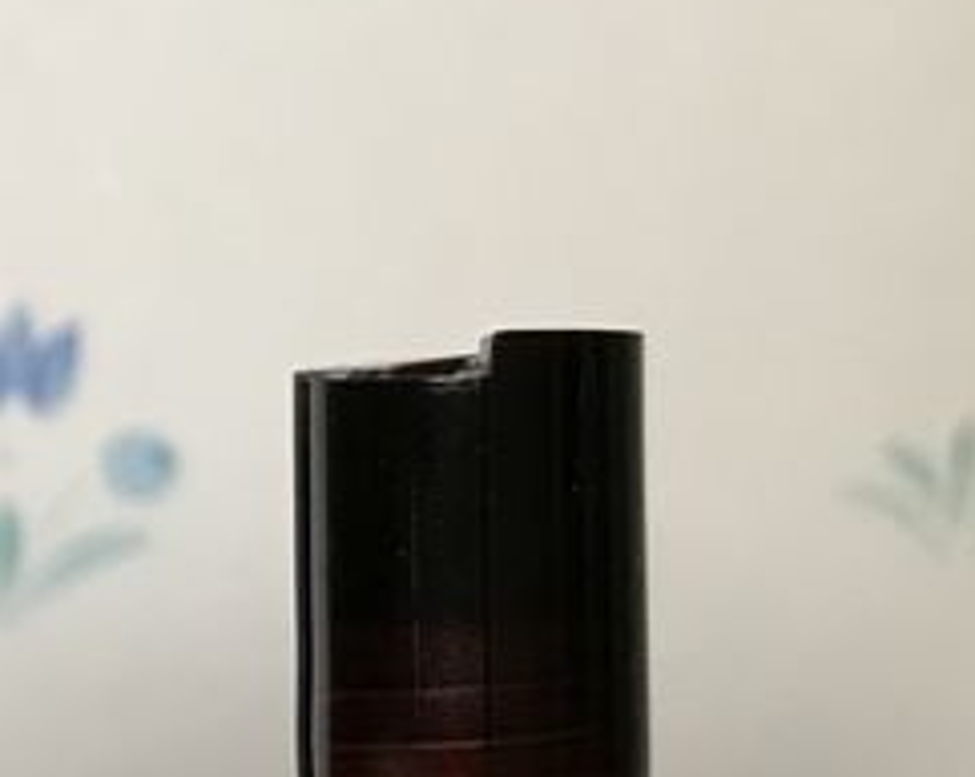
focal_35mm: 113
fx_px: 3257
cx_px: -701
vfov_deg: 13.5
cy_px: 745
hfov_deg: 15.1
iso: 50
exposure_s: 1/17
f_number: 1.8
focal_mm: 3.99
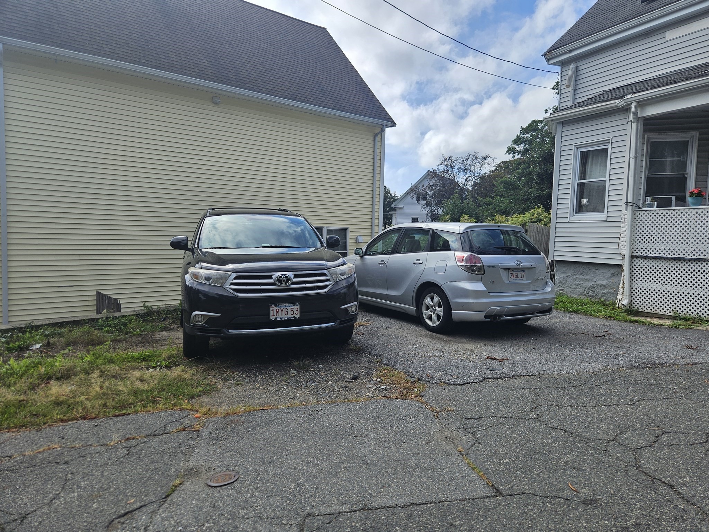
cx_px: 354
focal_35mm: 23
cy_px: 266
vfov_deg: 58.9
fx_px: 471
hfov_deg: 73.9
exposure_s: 1/1794
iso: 25
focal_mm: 5.4
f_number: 1.8
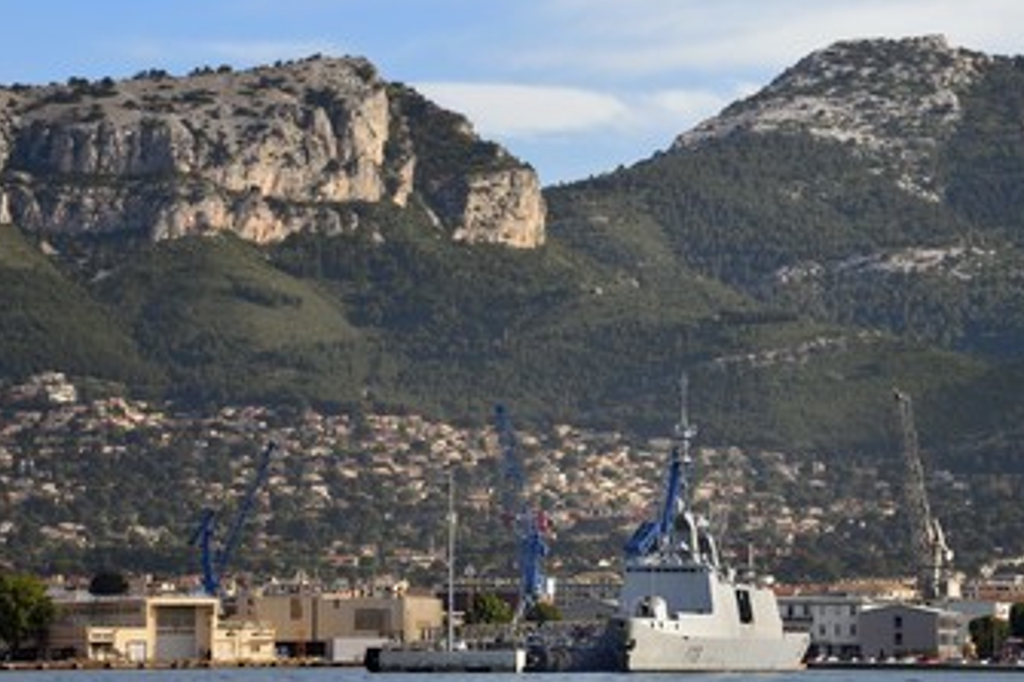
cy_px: 339
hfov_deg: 8.2
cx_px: 521
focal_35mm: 251
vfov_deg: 5.5
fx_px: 7136
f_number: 8
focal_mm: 200
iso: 200
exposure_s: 1/400
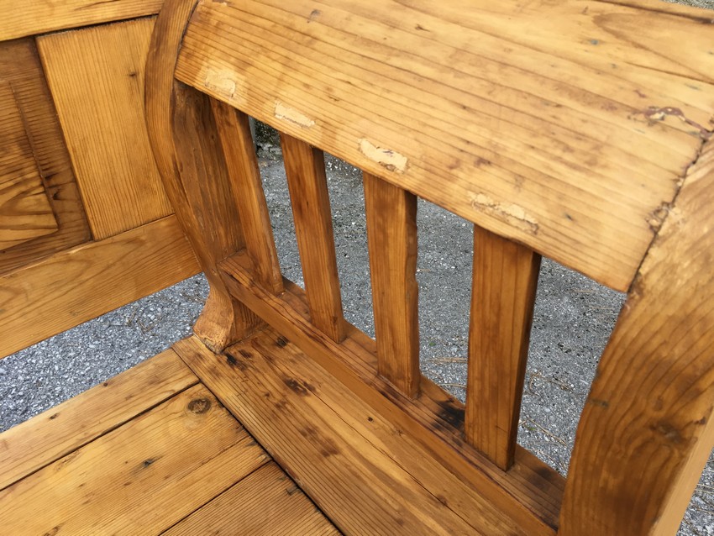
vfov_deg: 48.2
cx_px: 357
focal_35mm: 29
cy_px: 268
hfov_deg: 61.6
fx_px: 598
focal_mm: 4.15
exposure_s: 1/126
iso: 25
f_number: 2.2
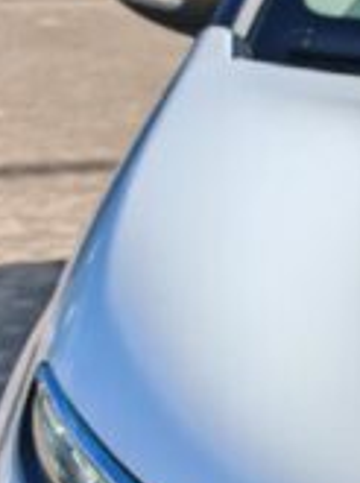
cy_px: 381
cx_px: 963
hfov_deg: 7.9
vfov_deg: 11.7
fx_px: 2339
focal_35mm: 168
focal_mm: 6.83
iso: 64
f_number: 2
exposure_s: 1/2500
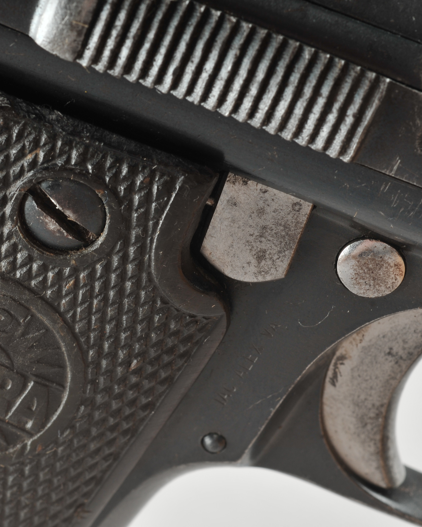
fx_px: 1998
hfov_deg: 12.0
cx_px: 96
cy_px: 262
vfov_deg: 15.0
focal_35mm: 128
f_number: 18
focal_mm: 60
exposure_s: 1/250
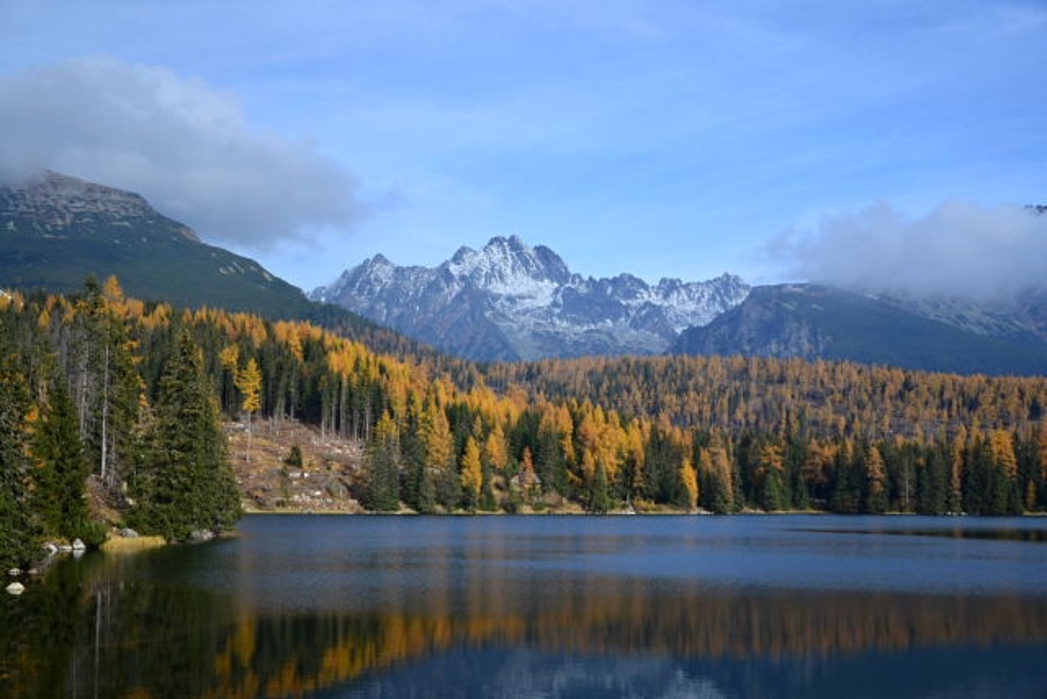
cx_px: 524
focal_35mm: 48
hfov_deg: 41.1
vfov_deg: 28.1
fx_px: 1396
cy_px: 350
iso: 100
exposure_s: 1/400
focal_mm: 32
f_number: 4.2
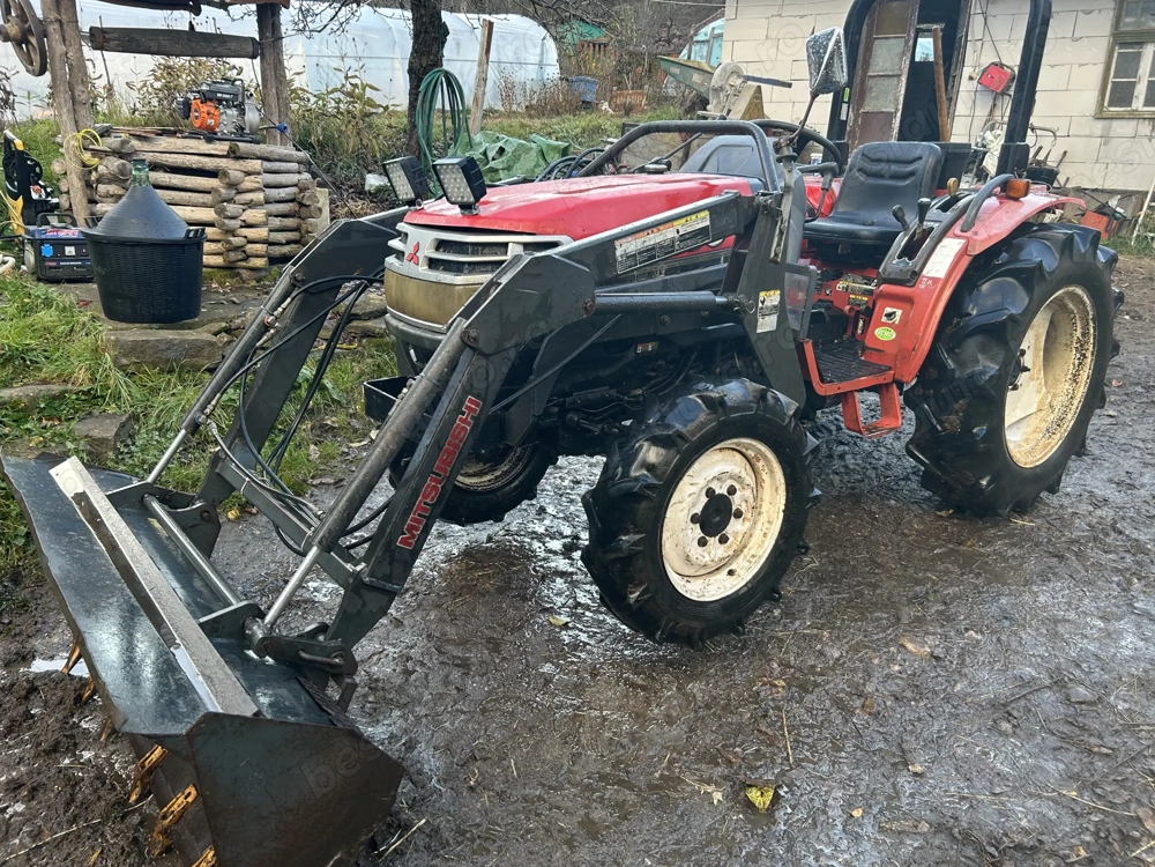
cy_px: 434
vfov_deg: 53.1
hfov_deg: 67.3
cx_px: 578
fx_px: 868
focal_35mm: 26
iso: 40
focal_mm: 5.7
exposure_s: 1/121
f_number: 1.5
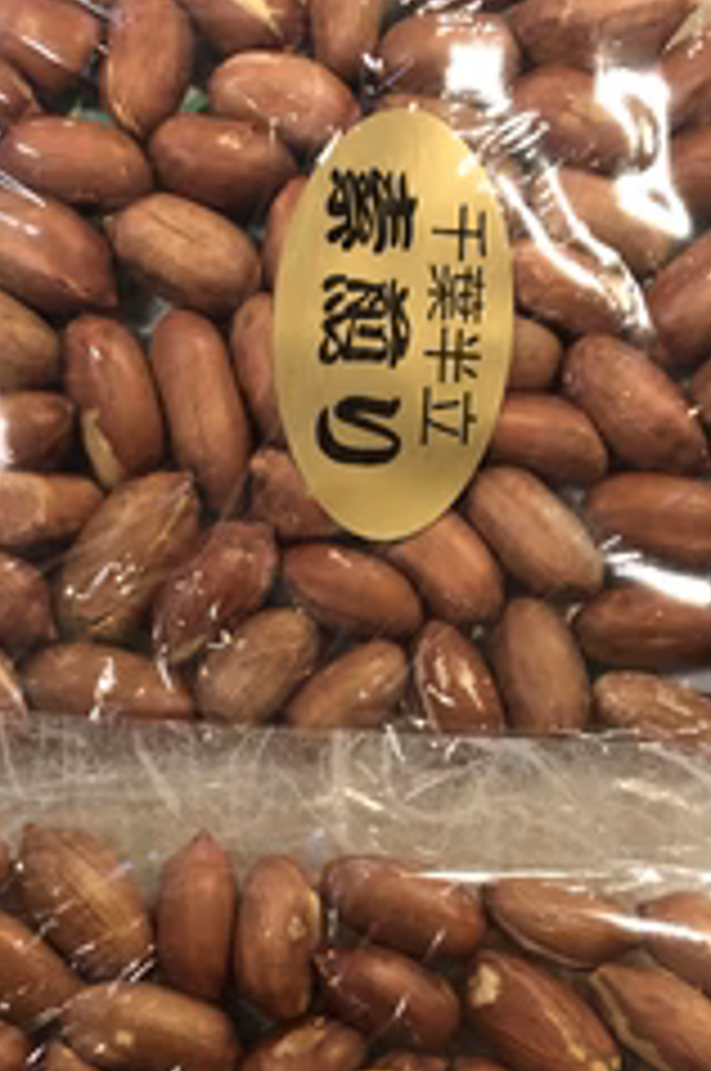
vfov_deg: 39.1
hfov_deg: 27.4
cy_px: 832
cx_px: 288
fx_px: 1456
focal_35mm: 49
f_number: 1.8
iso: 80
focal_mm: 3.99
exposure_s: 1/7
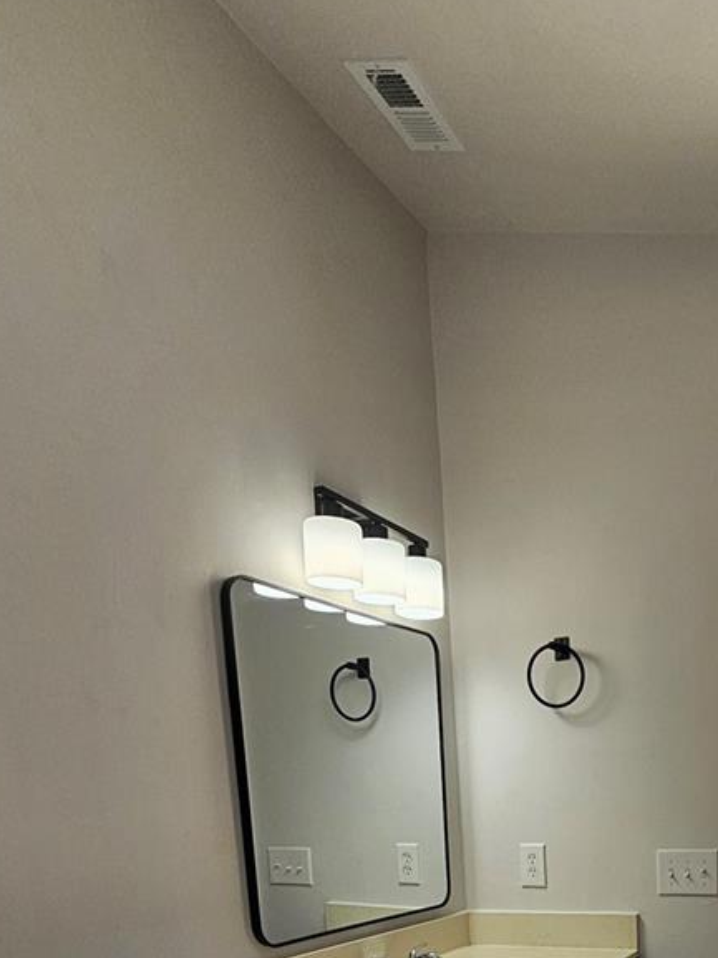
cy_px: 946
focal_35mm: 27
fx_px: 747
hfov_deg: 48.0
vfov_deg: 52.6
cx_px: 592
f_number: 2.2
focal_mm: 2.2
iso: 100
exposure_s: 1/207
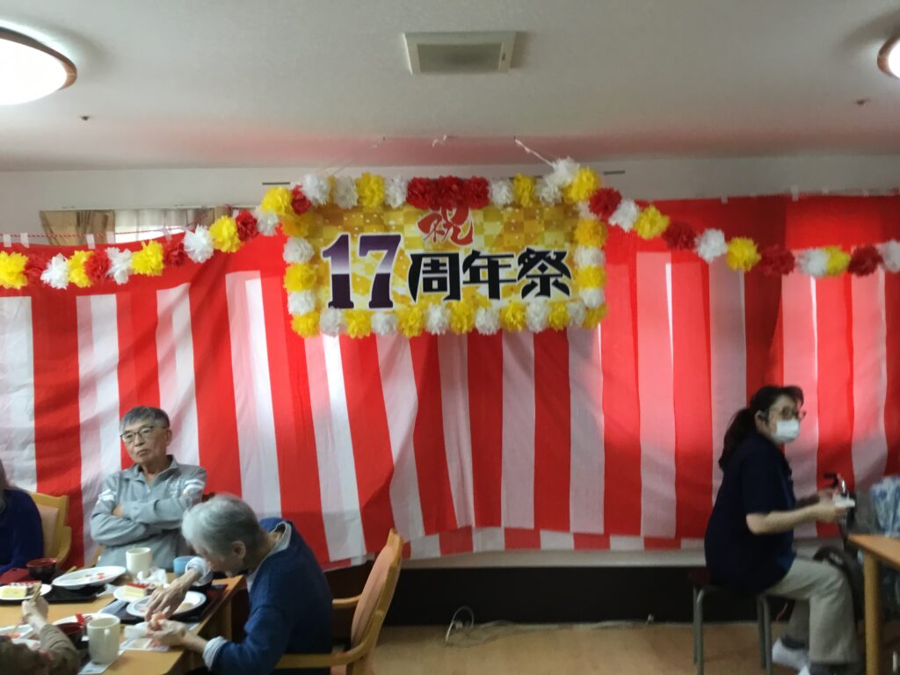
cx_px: 450
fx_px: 806
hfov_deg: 58.4
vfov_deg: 45.4
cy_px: 338
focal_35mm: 31
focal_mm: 3.3
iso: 80
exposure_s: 1/30
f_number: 2.4
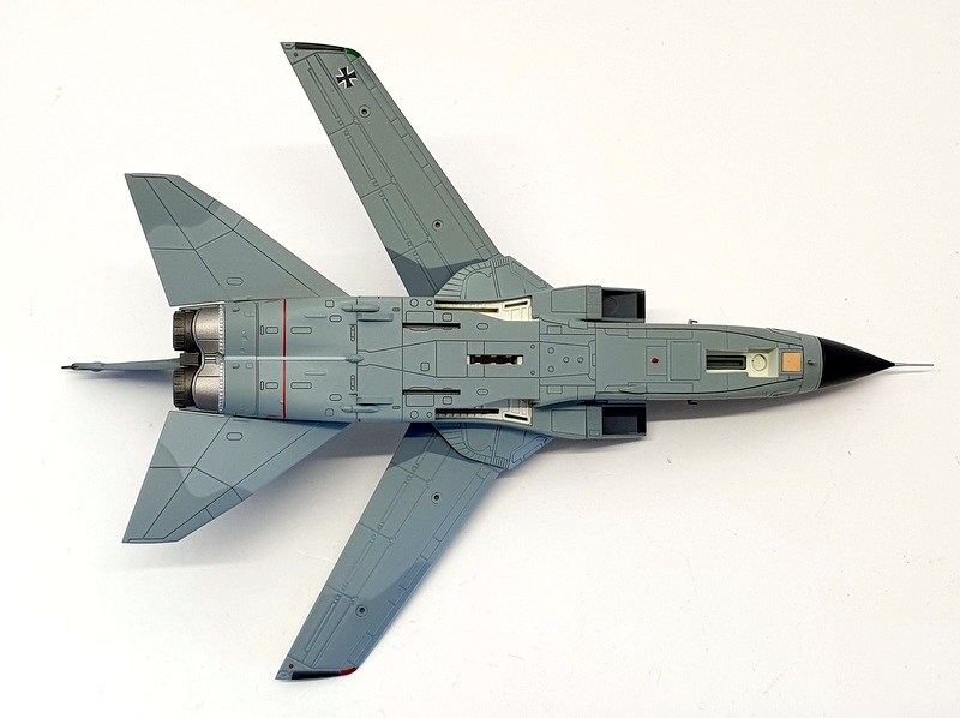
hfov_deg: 67.4
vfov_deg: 53.0
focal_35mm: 26
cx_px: 480
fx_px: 720
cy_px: 359
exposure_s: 1/144
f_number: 1.5
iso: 50
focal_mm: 4.32
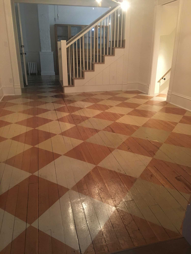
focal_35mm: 29
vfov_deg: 61.7
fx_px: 213
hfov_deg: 48.2
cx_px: 96
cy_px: 127
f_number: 2.2
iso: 200
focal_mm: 4.15
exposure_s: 1/30
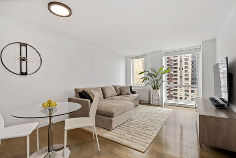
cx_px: 118
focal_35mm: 17
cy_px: 79
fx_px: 111
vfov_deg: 70.4
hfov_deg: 93.3
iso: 100
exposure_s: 1/2.5
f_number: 8
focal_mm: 17
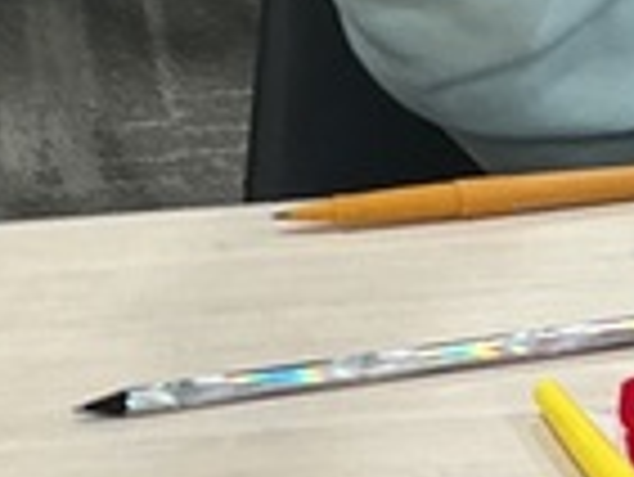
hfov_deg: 9.3
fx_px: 3868
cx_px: 9
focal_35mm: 211
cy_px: -238
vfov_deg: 6.9
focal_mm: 3
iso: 40
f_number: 1.8
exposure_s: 1/60
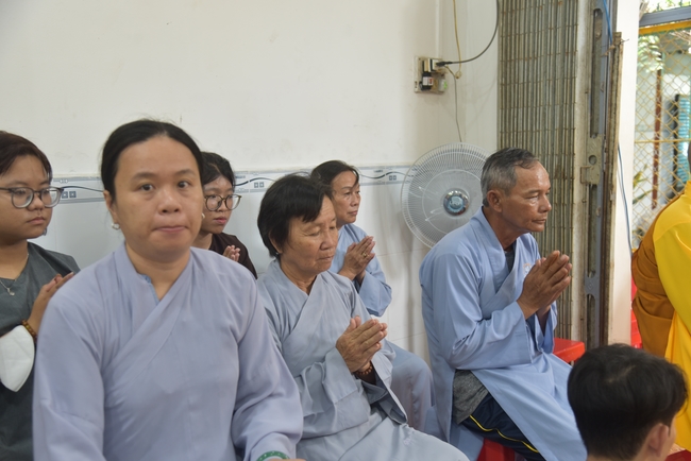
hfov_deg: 44.5
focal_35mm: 44
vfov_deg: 30.5
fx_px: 845
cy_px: 230
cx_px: 346
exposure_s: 1/60
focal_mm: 44
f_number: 4
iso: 640
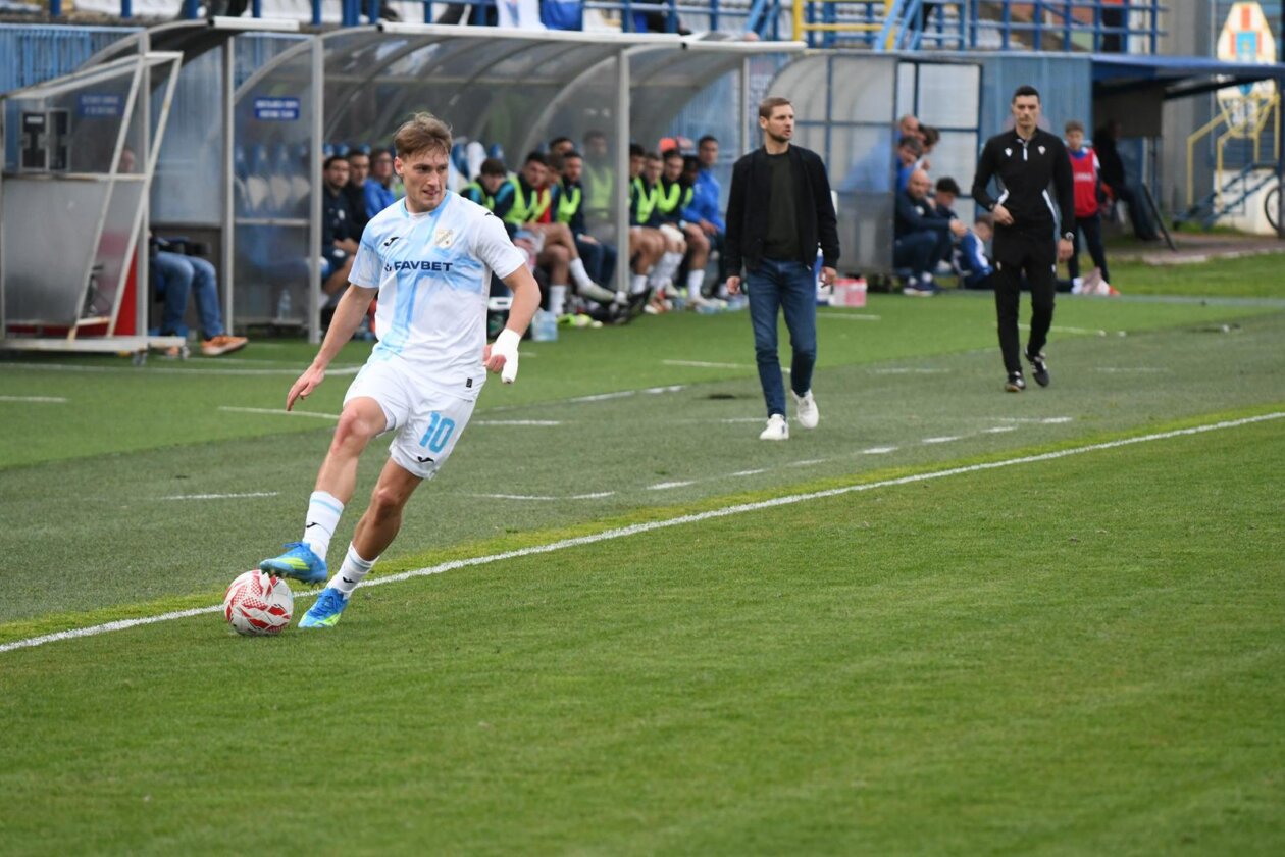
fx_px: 9351
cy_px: 428
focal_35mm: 262
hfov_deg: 7.9
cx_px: 642
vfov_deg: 5.2
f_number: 4
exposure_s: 1/2000
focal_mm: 175
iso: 2000
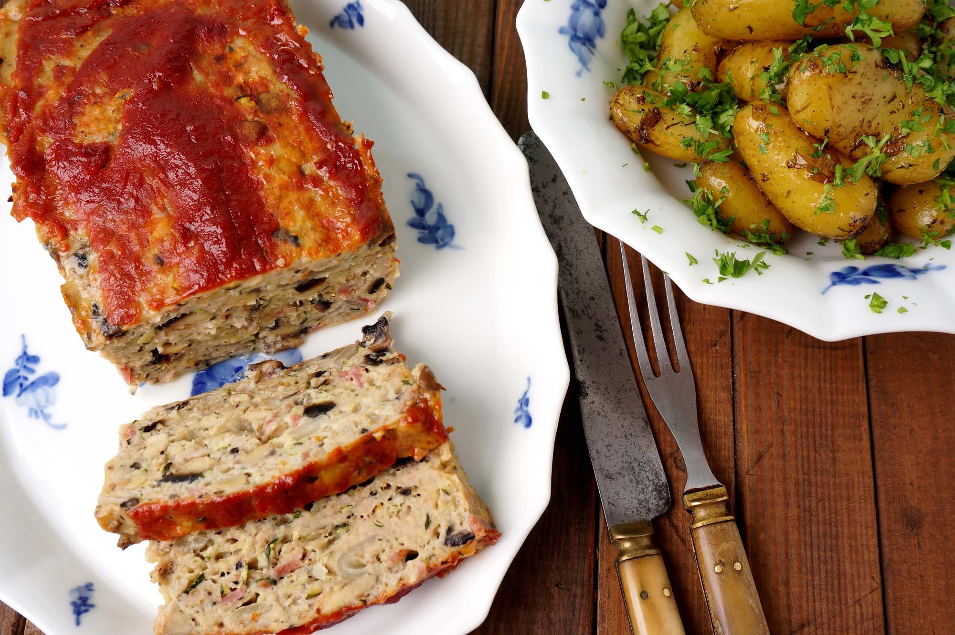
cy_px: 318
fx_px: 954
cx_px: 478
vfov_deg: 36.8
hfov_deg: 53.2
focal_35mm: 36
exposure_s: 1/125
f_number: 6.3
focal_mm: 24
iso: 100
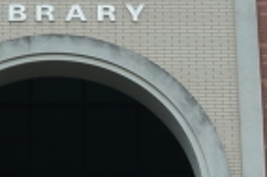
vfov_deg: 7.0
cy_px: 124
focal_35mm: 195
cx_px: 88
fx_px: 1443
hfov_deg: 10.6
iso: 100
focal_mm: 18
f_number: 10
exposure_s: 1/40
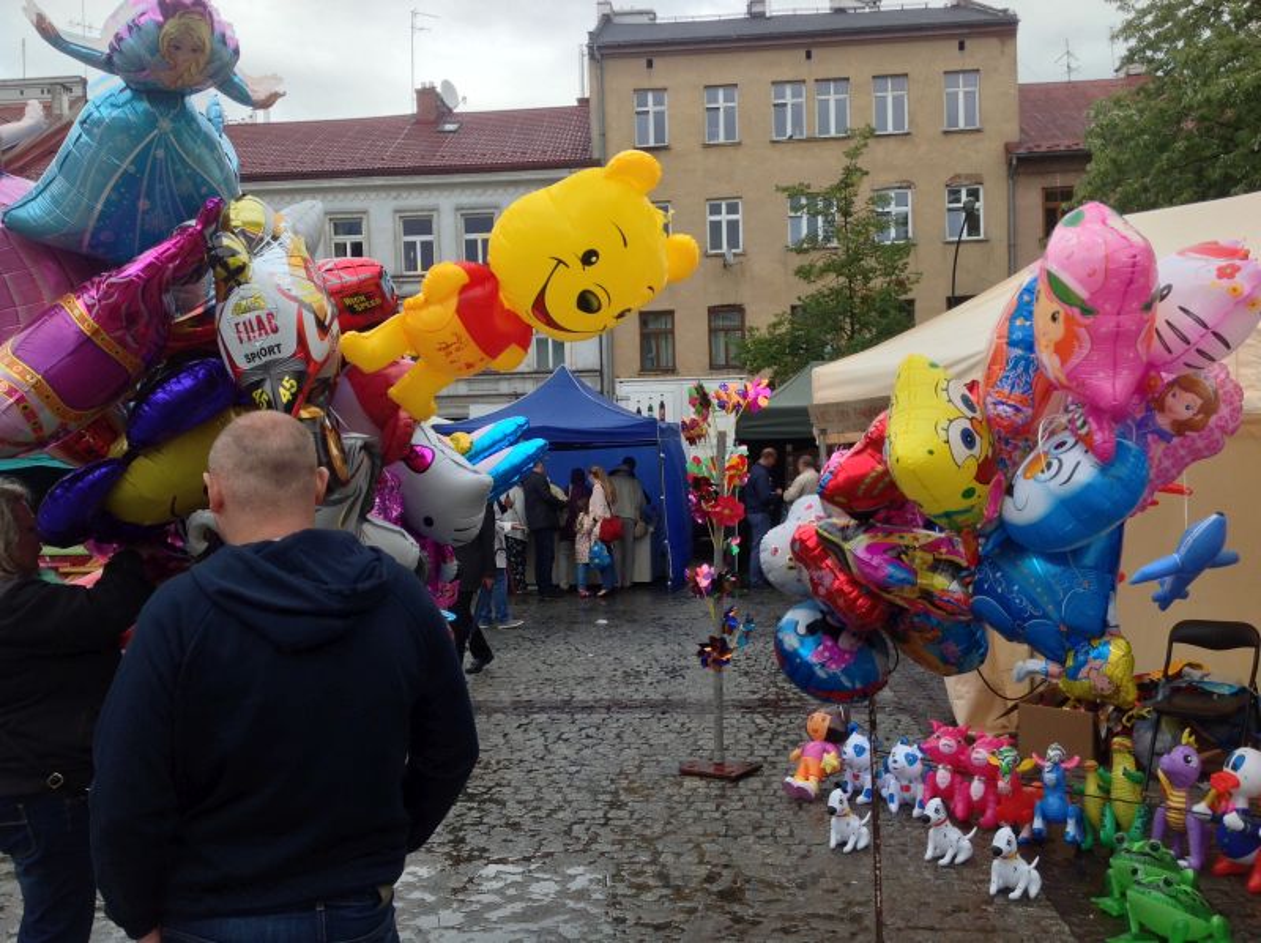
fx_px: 1273
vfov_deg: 40.6
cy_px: 472
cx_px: 630
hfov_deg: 52.7
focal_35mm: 35
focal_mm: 4.28
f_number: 2.4
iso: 50
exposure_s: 1/496
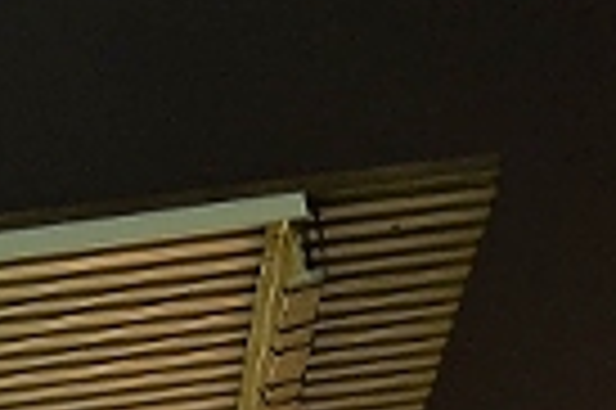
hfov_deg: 5.1
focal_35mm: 404
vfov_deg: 3.3
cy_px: 1473
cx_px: 504
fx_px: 6905
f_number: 6.3
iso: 200
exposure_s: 4
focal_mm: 36
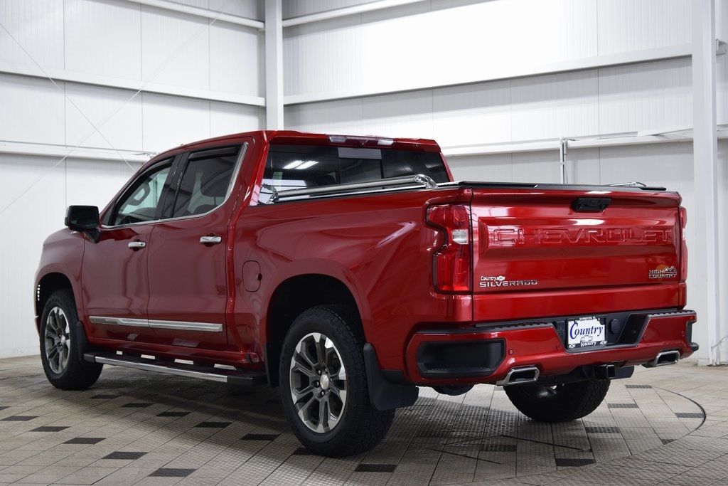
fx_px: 1092
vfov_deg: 25.1
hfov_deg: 36.9
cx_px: 364
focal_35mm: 54
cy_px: 243
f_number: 6.3
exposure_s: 1/15
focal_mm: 36
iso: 560
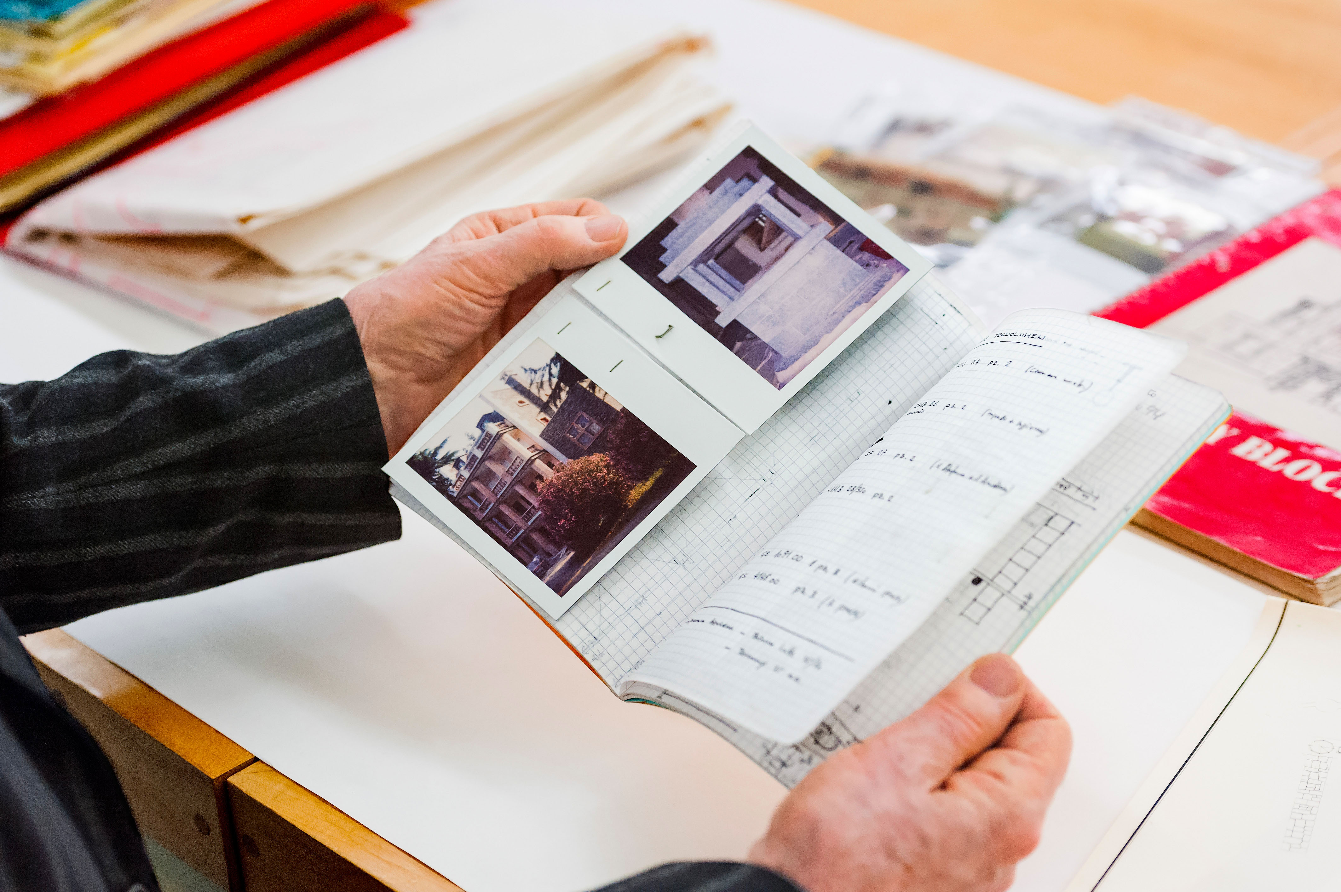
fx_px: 3201
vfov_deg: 15.9
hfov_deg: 23.7
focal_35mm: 86
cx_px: 670
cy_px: 446
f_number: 5
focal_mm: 86
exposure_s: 1/500
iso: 2500
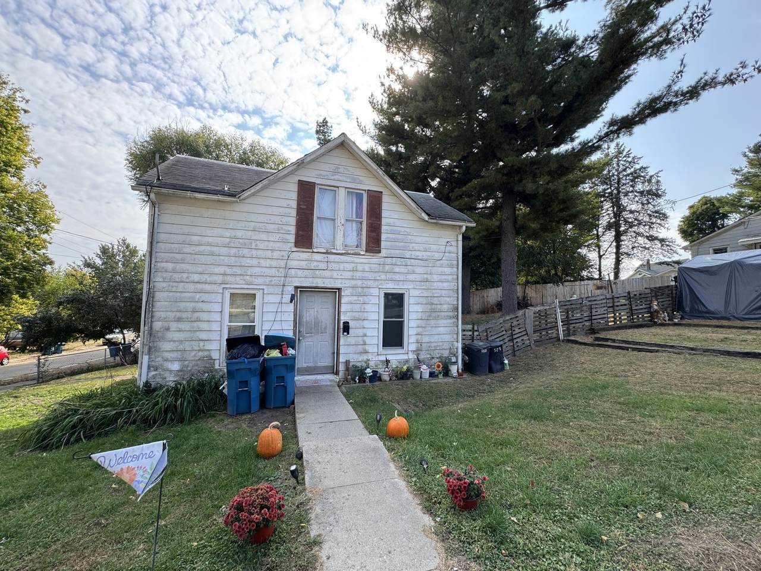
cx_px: 380
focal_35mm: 14
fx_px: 308
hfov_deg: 102.1
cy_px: 286
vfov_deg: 85.7
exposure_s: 1/394
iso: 40
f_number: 2.2
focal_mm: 2.22
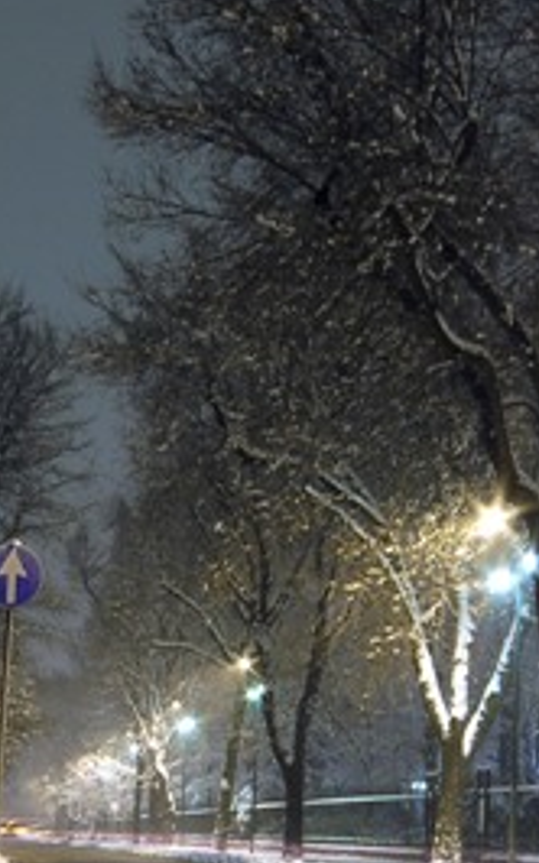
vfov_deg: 36.4
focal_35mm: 53
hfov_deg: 22.9
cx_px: -68
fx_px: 1241
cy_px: 743
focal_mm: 11.5
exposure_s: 8
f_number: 16
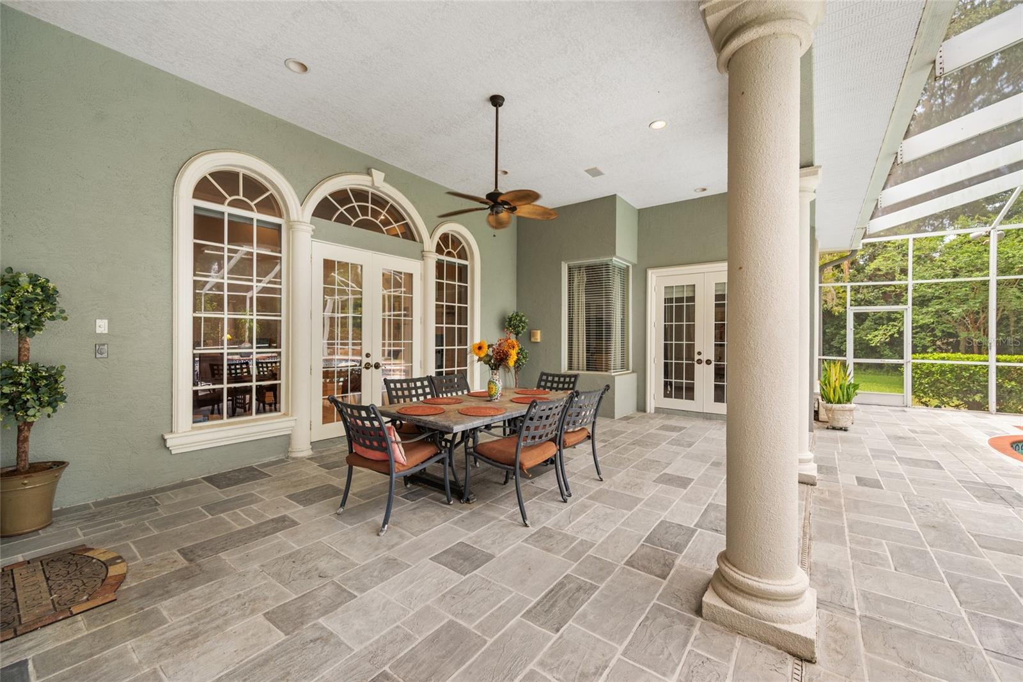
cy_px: 341
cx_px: 512
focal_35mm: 14
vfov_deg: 81.2
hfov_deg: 104.2
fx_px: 398
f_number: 6.3
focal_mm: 14
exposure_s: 1/100
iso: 250
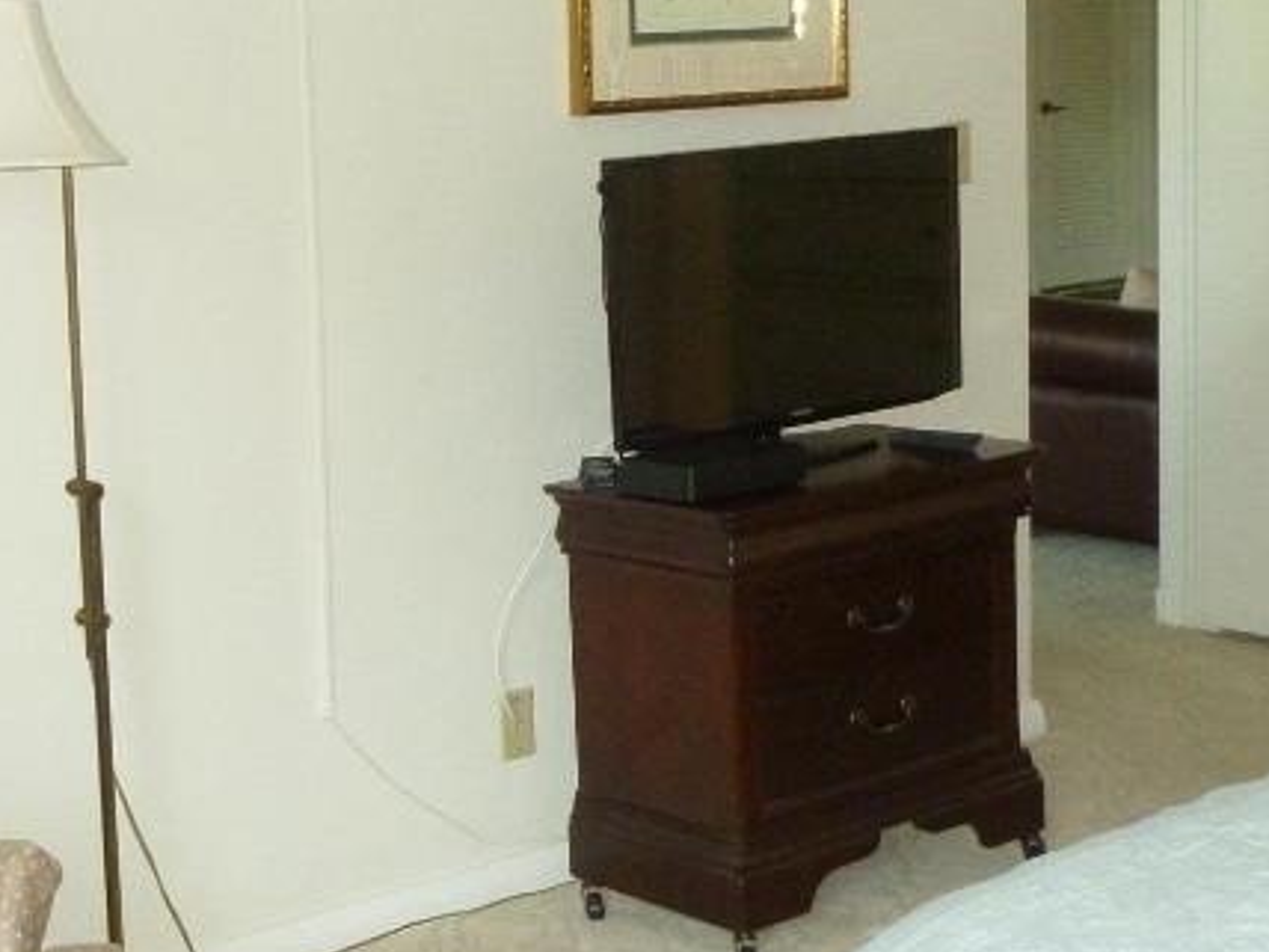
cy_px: 510
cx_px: 489
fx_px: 2456
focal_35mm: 67
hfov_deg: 28.9
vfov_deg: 21.9
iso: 500
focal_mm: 5
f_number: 3.3
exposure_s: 1/60
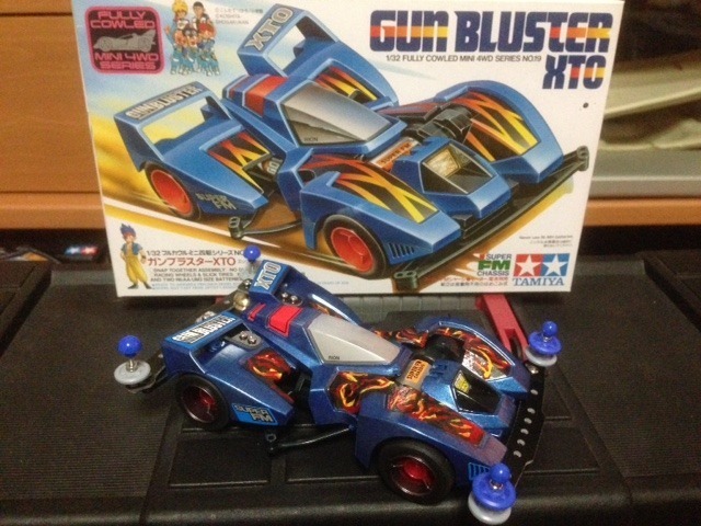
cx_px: 350
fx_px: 668
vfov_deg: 42.9
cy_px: 263
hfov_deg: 55.4
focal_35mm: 33
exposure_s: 1/15
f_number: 2.4
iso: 800
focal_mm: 4.12
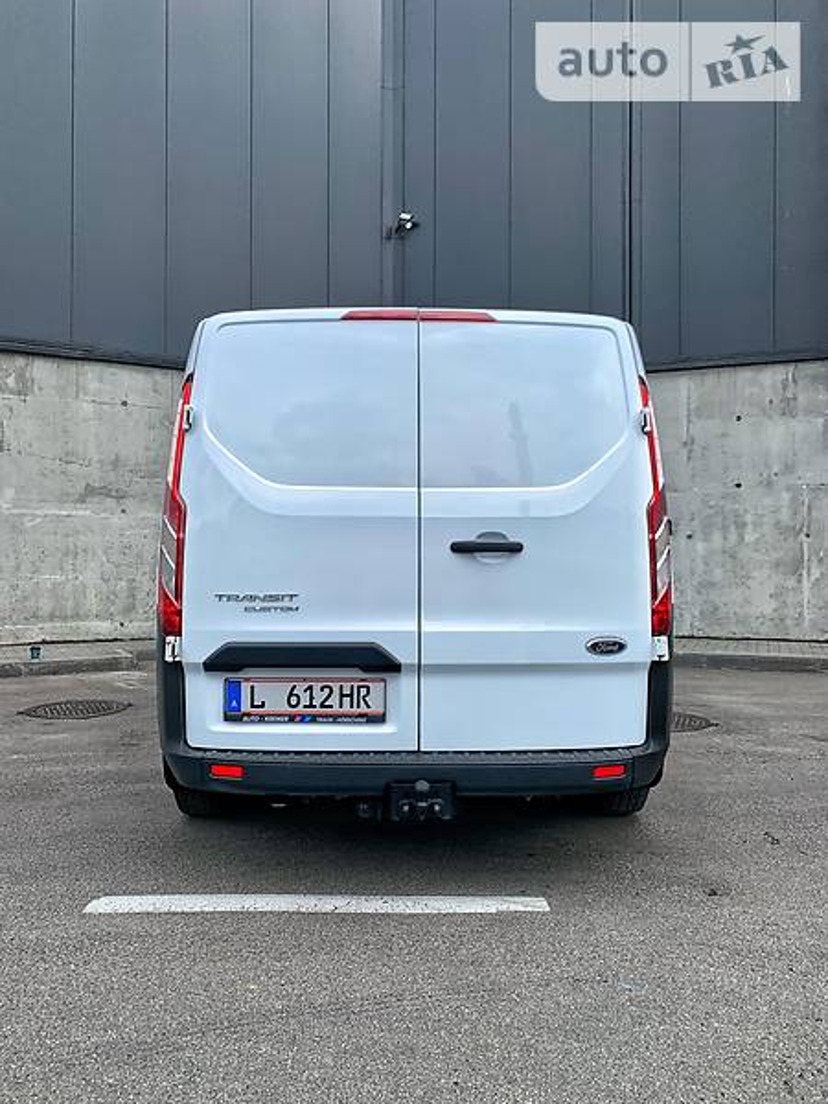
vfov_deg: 67.3
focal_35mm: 26
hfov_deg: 53.1
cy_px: 552
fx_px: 829
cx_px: 414
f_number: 1.8
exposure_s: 1/1585
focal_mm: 4.2
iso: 25
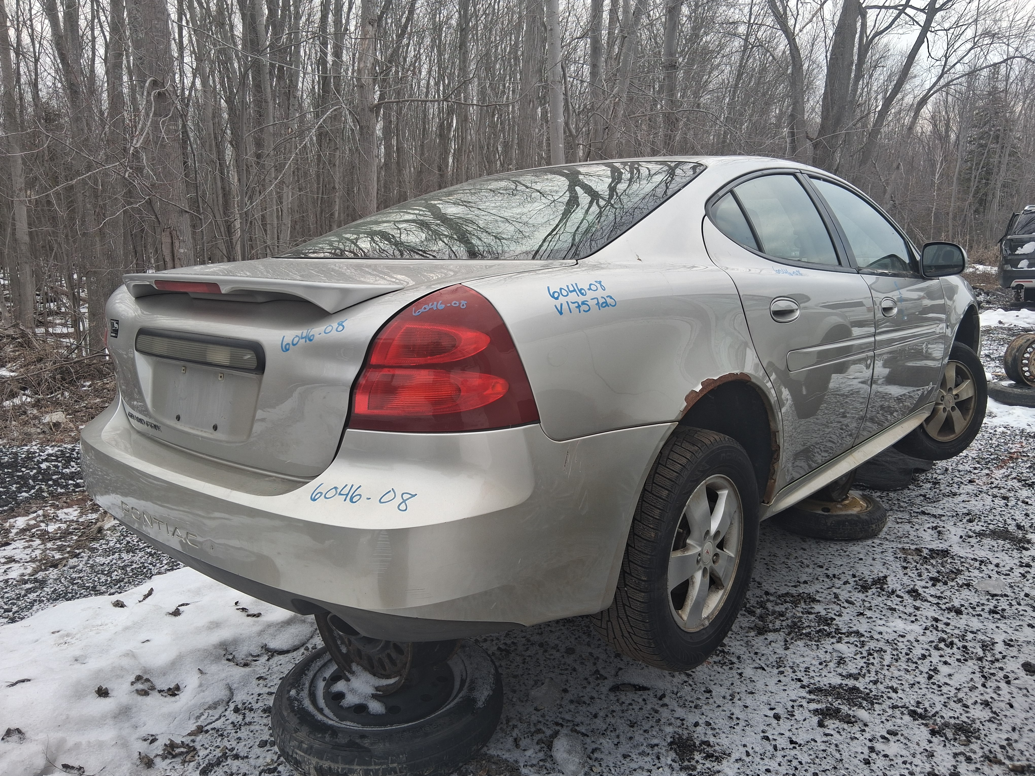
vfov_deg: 53.1
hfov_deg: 67.3
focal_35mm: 26
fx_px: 777
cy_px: 388
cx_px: 518
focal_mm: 3.98
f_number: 1.8
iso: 25
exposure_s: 1/122
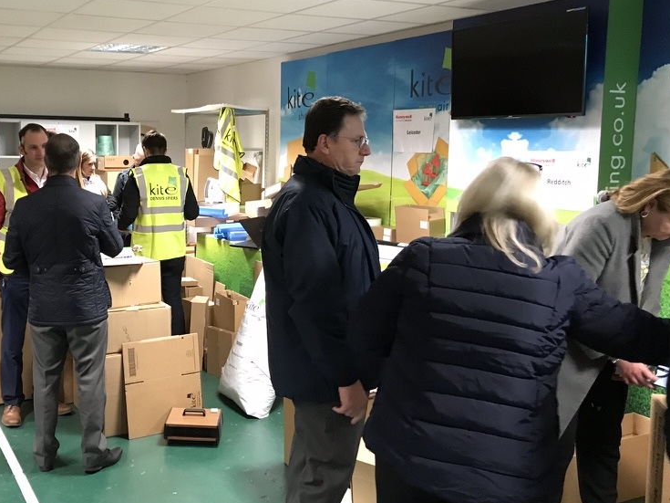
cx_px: 230
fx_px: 755
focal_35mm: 39
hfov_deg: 47.2
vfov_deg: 36.8
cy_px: 232
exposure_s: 1/11
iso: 100
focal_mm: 3.99
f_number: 1.8
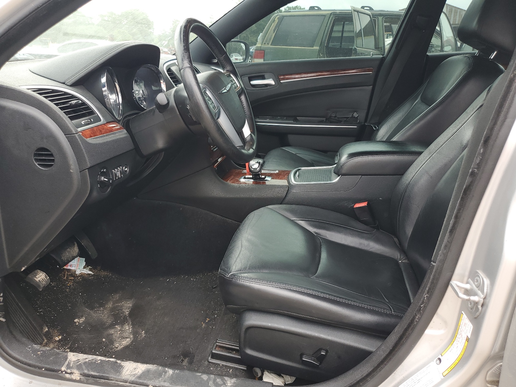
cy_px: 194
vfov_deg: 53.1
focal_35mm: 26
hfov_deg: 67.3
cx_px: 258
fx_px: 388
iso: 50
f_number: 1.5
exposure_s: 1/204
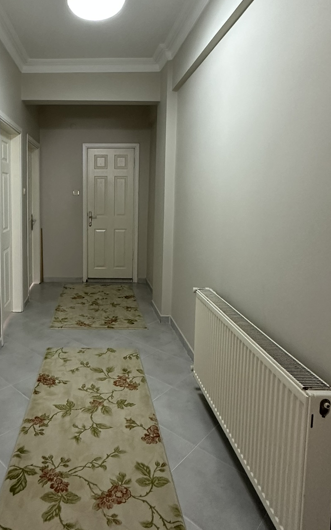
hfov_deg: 49.5
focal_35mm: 24
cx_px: 92
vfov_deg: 74.3
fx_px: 346
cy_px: 222
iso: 400
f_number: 2.2
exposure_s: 1/50
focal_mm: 2.22
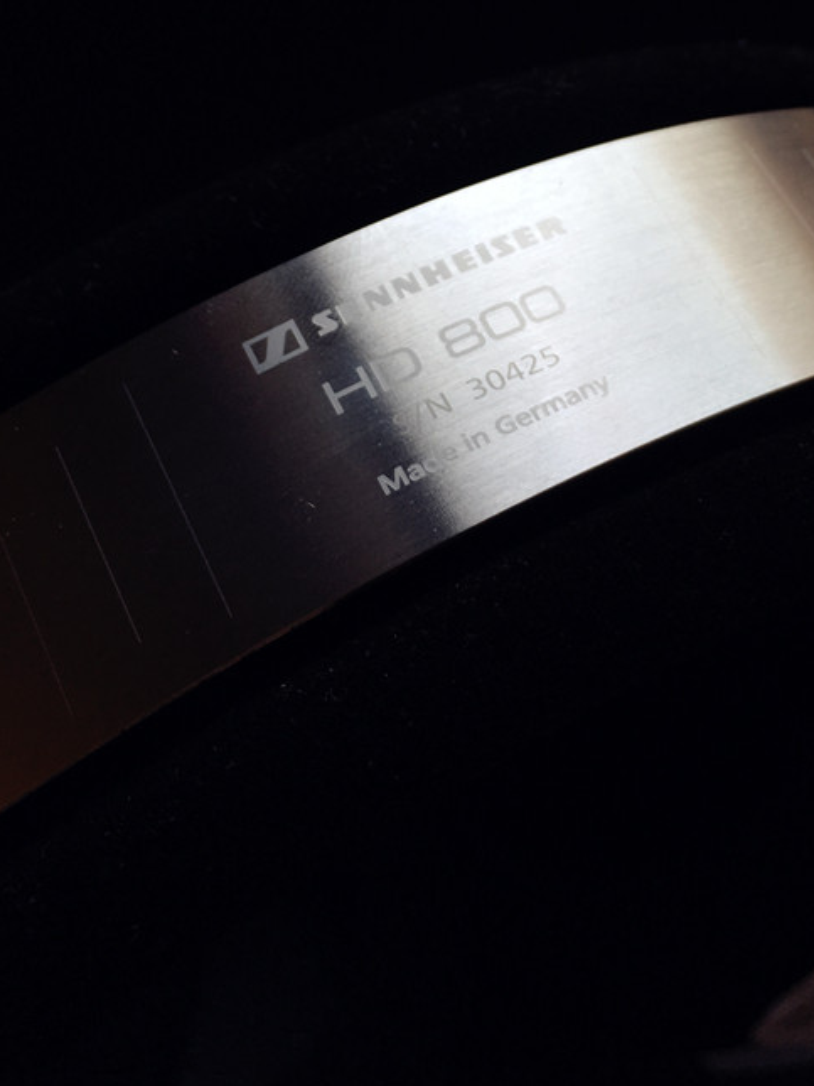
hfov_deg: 28.4
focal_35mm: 51
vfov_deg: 35.8
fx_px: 1599
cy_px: 159
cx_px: 551
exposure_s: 1/50
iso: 32
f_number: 2.2
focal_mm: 4.15
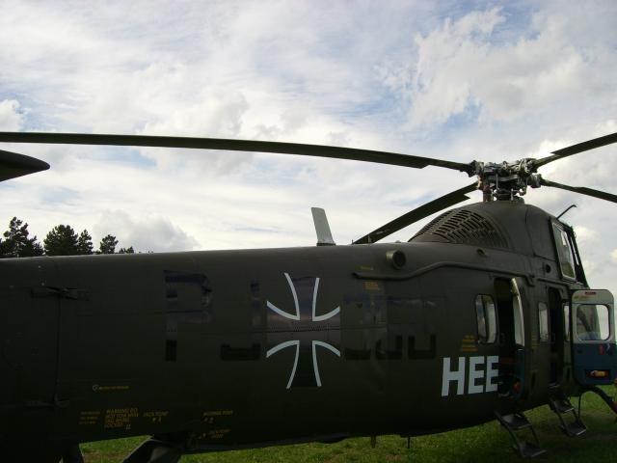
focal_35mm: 38
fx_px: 677
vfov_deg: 37.7
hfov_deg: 49.0
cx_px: 308
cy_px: 232
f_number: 4.3
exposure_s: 1/640
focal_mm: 6.2
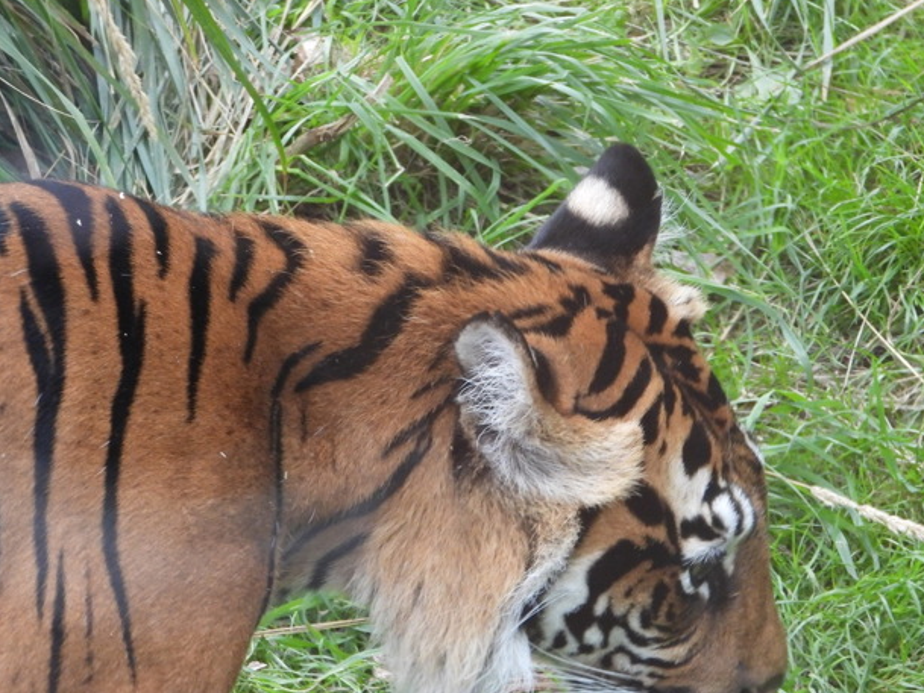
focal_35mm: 486
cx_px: 460
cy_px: 396
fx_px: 12975
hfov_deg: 4.1
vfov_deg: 3.1
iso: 400
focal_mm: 66.5
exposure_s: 1/125
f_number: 5
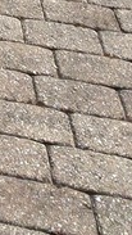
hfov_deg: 8.3
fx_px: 771
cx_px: -268
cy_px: -365
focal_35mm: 124
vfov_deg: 12.5
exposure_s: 1/3436
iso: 50
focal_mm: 2.2
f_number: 2.2
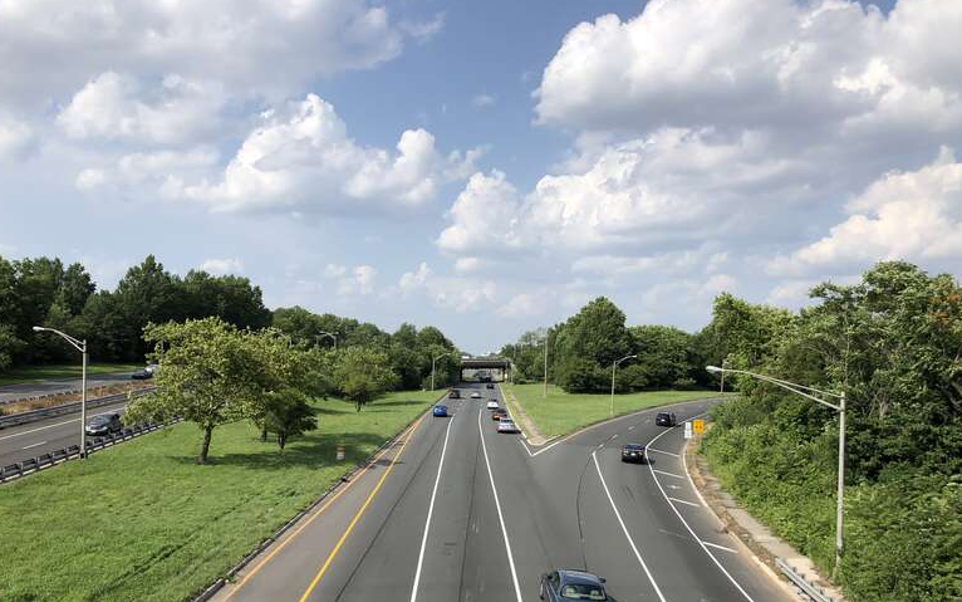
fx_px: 813
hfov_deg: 61.2
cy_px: 369
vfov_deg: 40.4
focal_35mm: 31
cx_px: 486
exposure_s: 1/2433
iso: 20
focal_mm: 4
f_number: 1.8
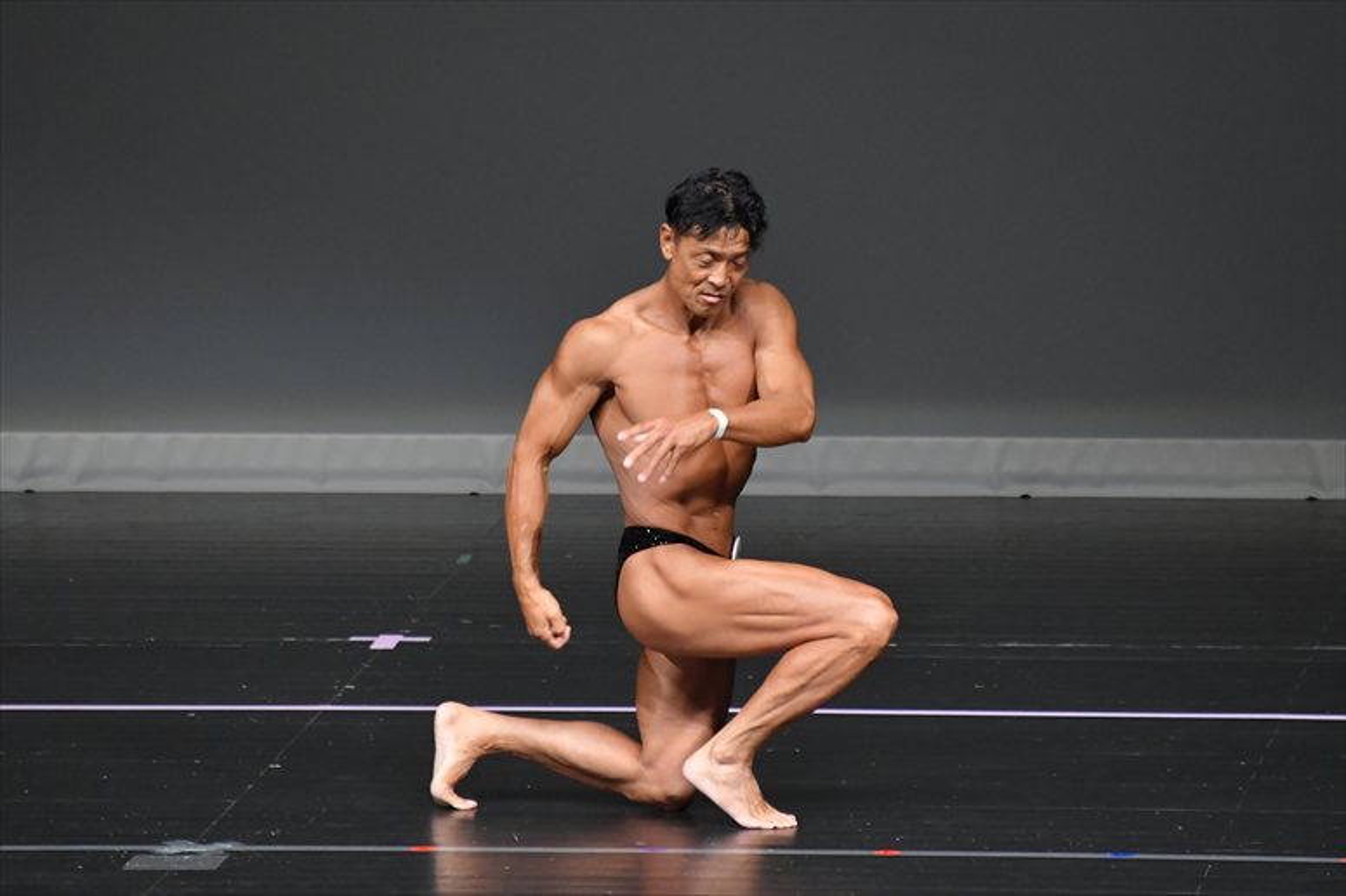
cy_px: 448
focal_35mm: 450
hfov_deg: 4.6
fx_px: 16817
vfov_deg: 3.1
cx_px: 673
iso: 4000
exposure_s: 1/400
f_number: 5.6
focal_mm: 300
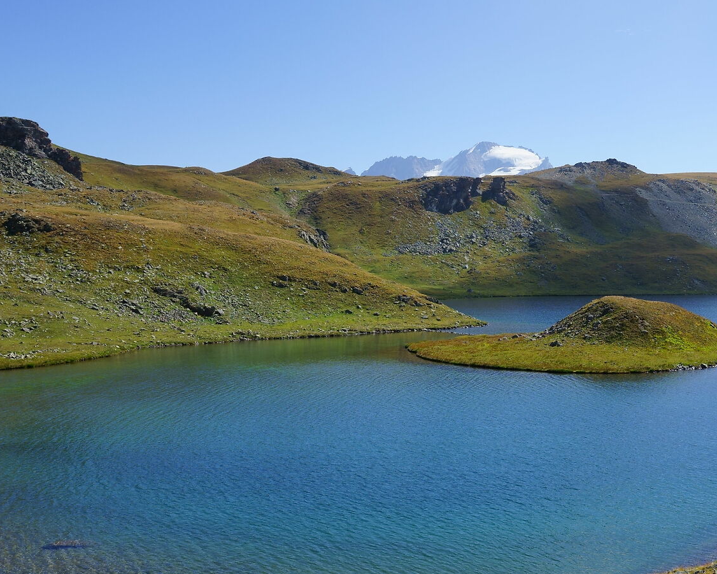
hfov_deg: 38.1
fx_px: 1019
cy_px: 377
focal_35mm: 48
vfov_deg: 31.2
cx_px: 504
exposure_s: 1/160
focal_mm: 24
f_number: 11
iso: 100
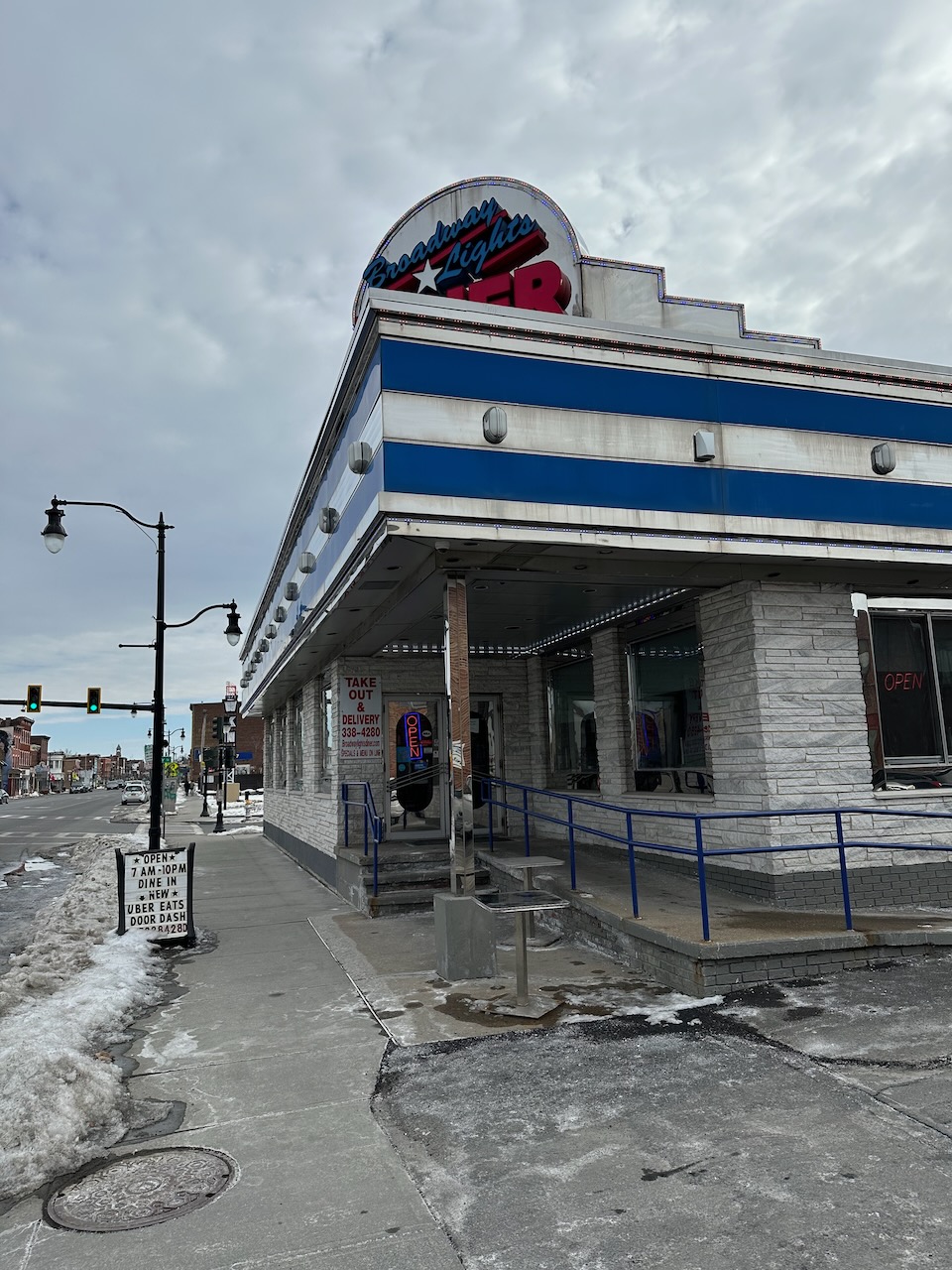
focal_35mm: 24
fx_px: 880
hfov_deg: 56.8
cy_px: 635
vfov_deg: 71.6
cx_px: 476
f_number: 1.78
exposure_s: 1/7576
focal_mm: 6.86
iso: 80
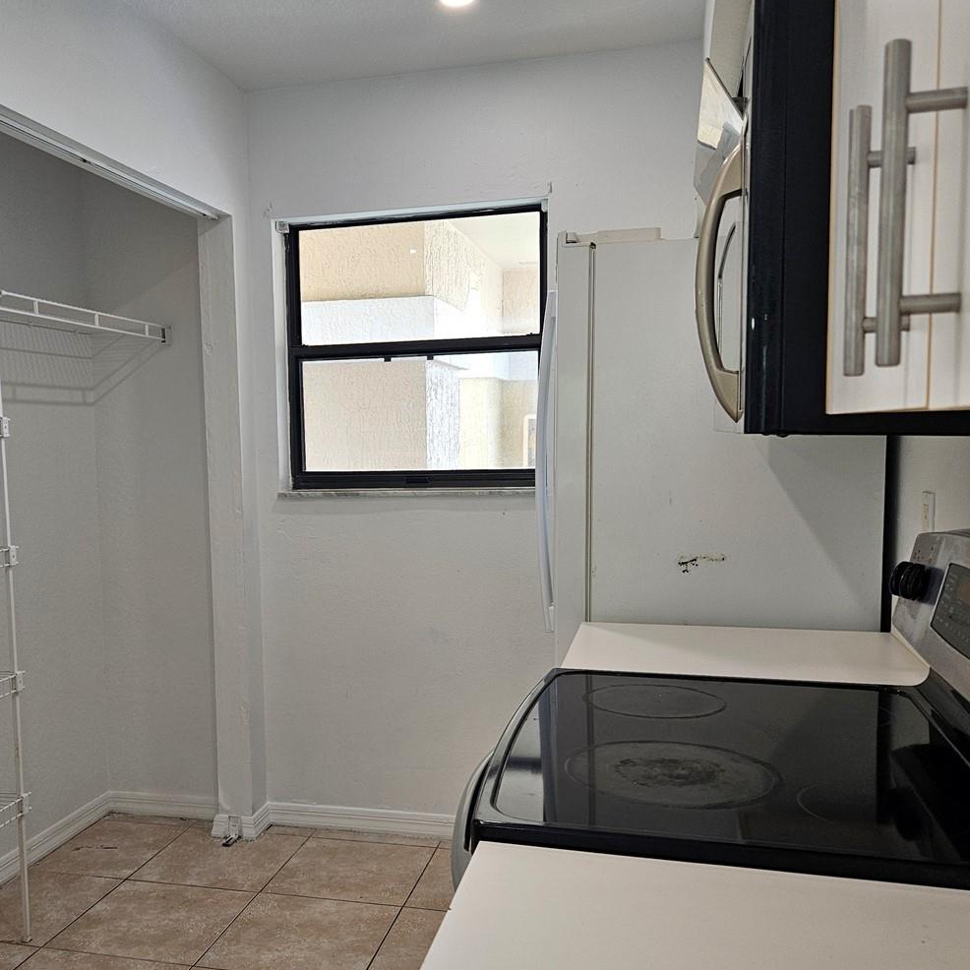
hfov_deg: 49.4
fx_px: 1046
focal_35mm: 33
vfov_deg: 49.7
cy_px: 528
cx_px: 386
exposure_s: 1/120
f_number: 1.8
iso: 80
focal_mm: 5.4
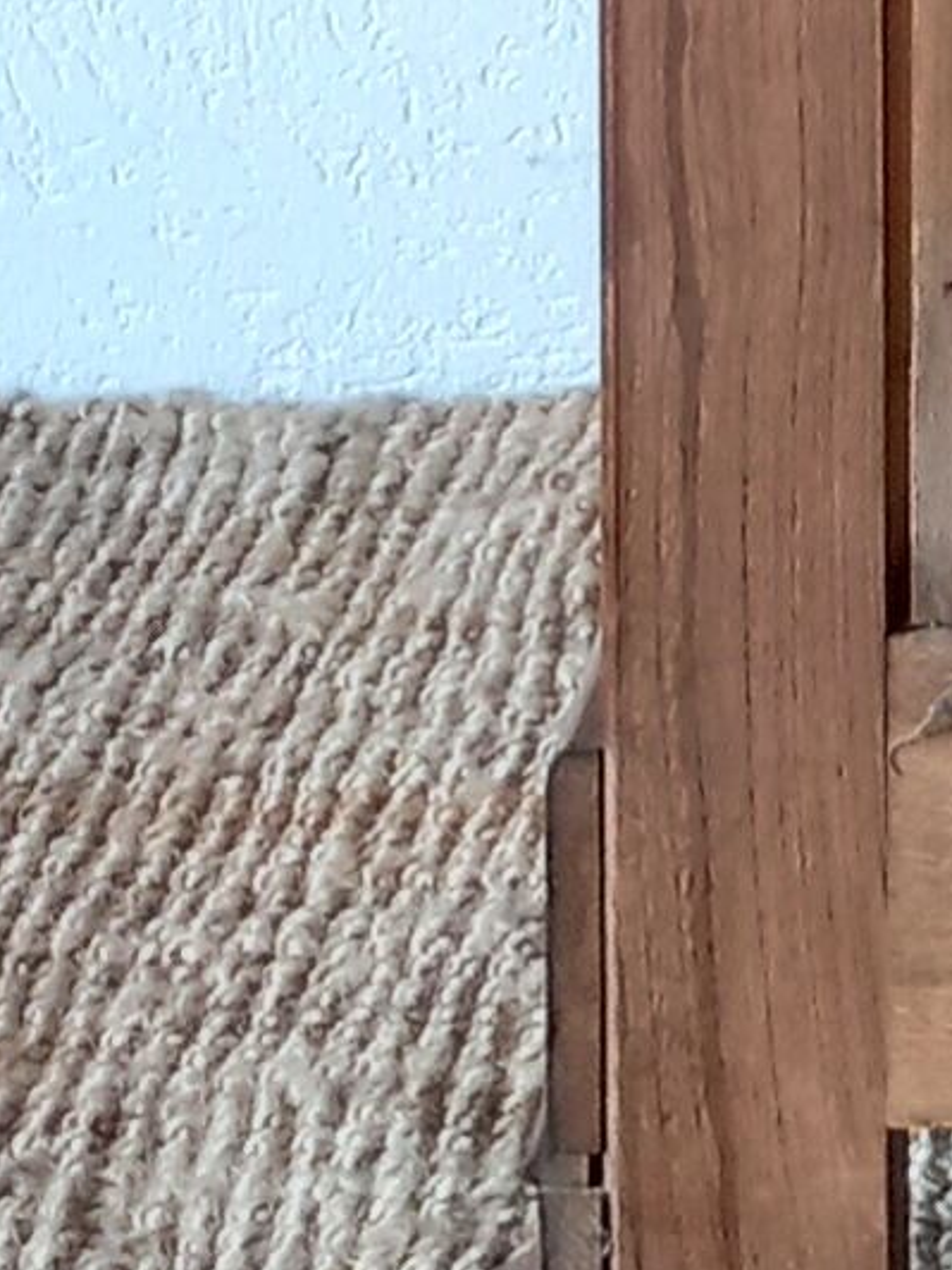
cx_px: 1875
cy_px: -2490
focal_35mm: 188
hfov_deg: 7.6
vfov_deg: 8.7
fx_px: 6894
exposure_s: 1/50
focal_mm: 4.6
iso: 125
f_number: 2
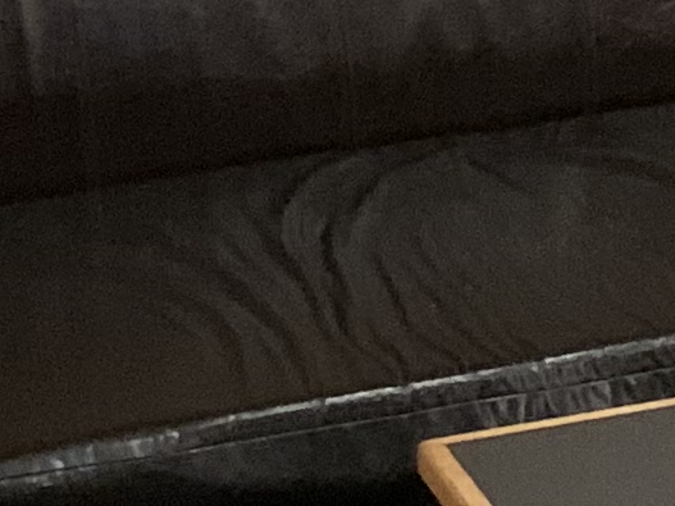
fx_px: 3880
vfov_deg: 7.4
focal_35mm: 199
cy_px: 44
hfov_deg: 9.7
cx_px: 940
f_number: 1.8
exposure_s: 1/24
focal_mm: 4.25
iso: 640
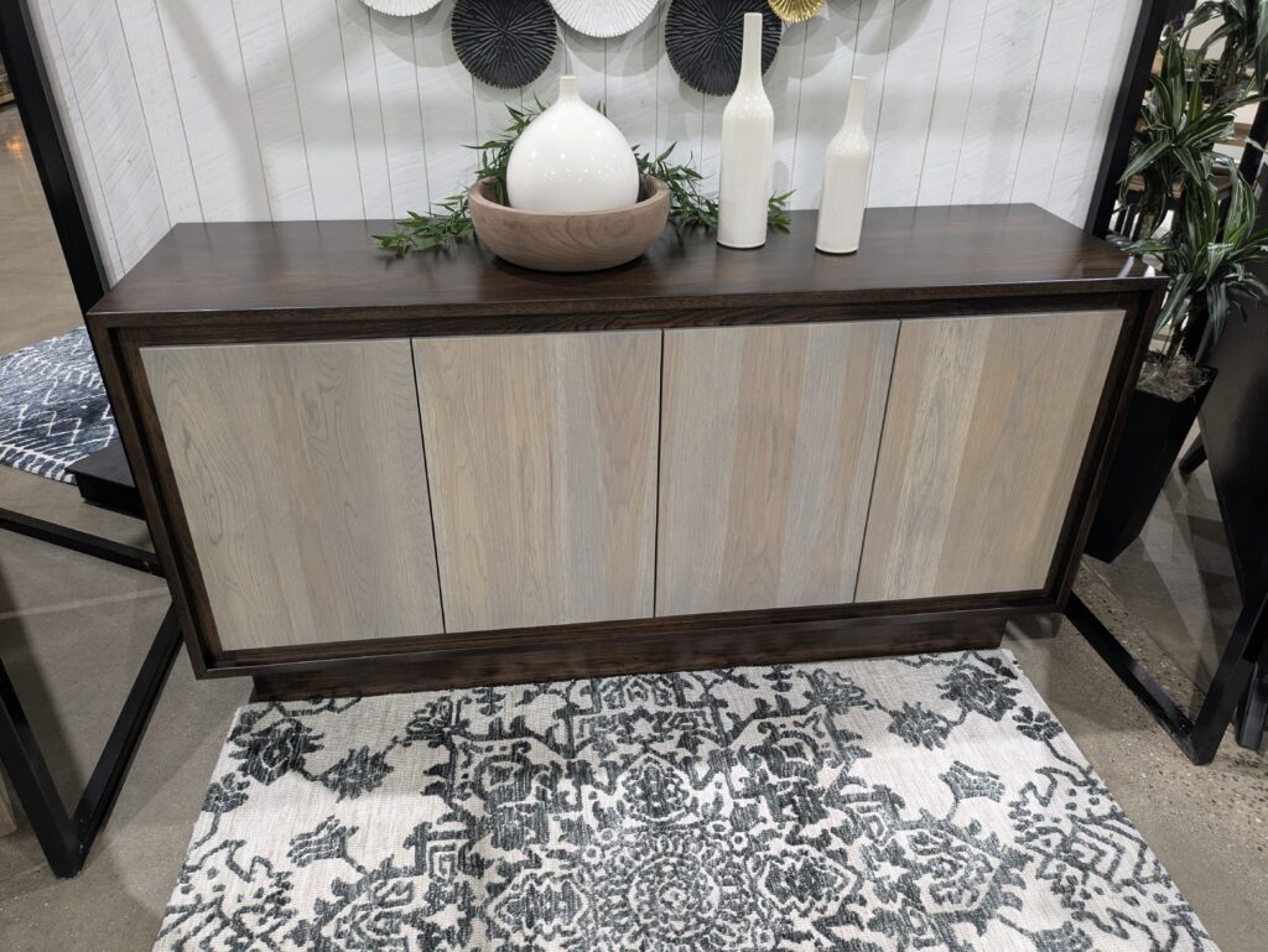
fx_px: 916
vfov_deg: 54.9
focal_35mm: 25
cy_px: 476
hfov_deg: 69.4
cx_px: 634
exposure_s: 1/40
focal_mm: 5.43
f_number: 1.89
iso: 209
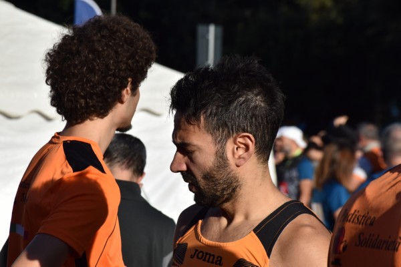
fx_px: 2339
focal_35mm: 210
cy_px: 134
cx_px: 200
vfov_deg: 6.5
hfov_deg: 9.8
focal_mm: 140
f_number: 10
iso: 320
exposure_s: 1/800
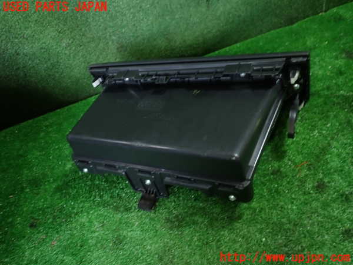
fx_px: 306
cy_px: 132
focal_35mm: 30
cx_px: 176
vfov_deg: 46.8
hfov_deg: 60.0
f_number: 2.3
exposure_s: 1/30
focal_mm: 5.4
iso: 200
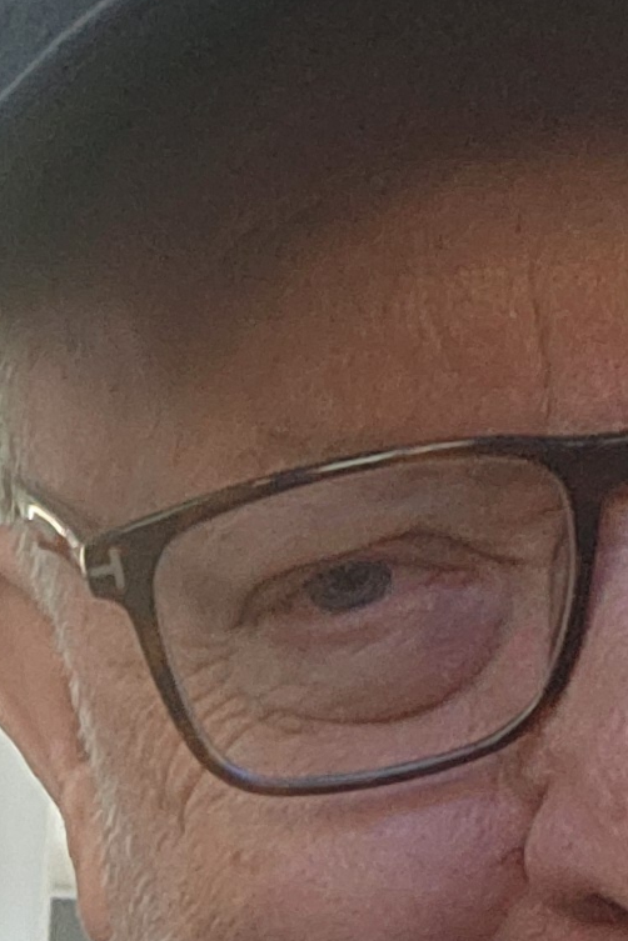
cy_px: 996
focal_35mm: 126
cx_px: -51
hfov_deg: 10.8
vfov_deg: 15.9
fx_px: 3297
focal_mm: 3.3
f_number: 2.2
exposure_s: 1/50
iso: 500
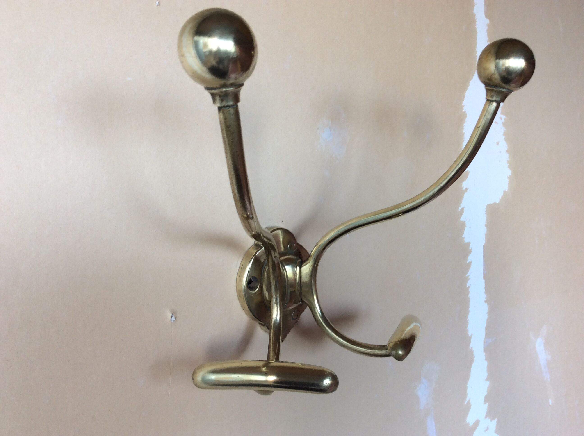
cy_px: 218
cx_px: 292
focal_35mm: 32
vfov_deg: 44.1
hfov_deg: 56.9
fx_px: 539
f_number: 2.4
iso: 32
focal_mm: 3.3
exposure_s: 1/50
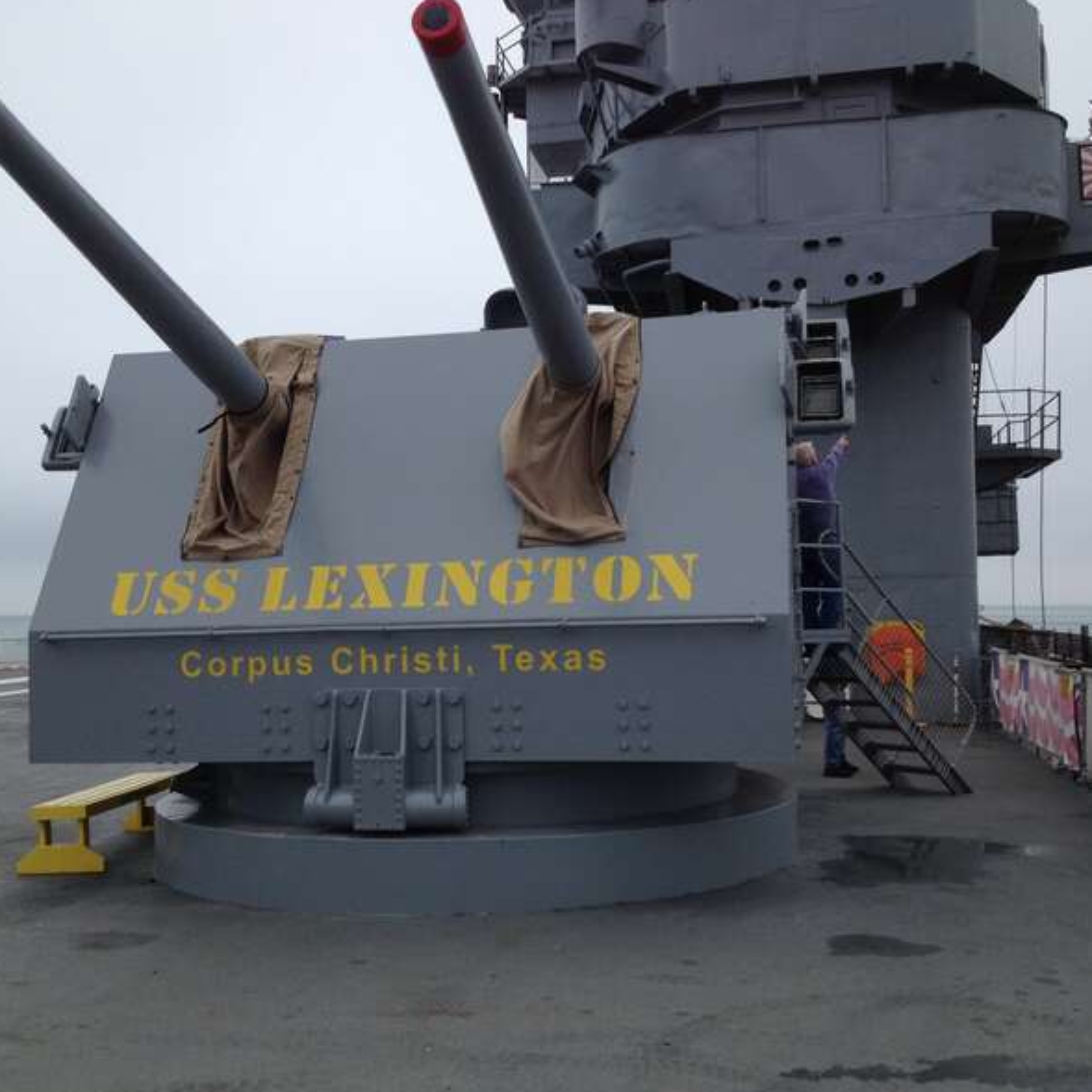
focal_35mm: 42
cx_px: 495
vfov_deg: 40.0
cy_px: 549
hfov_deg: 40.0
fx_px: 1499
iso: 50
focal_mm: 4.28
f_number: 2.4
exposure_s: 1/1905
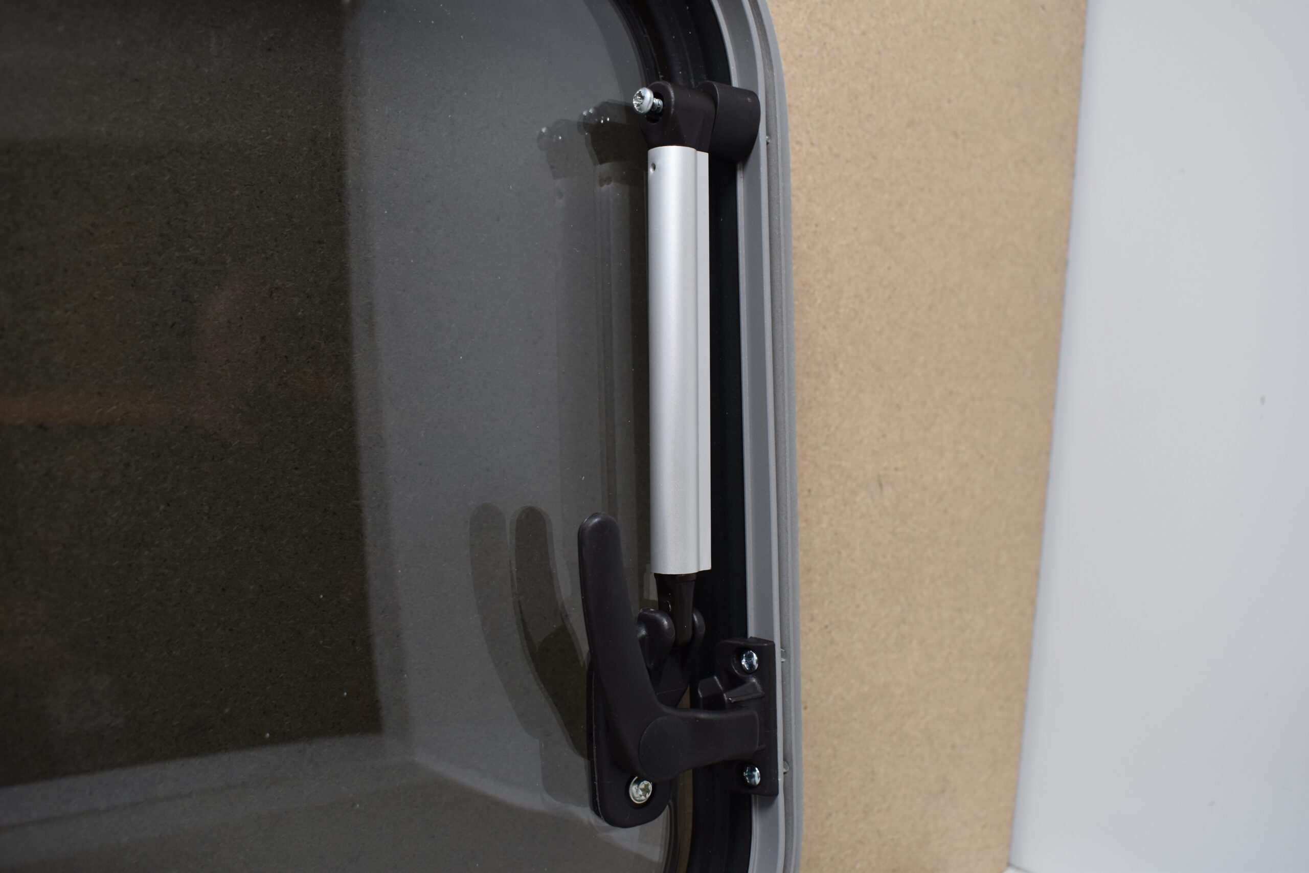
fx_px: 1200
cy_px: 436
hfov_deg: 57.2
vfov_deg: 40.0
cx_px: 654
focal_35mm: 33
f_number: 5.6
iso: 400
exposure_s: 1/60
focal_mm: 22
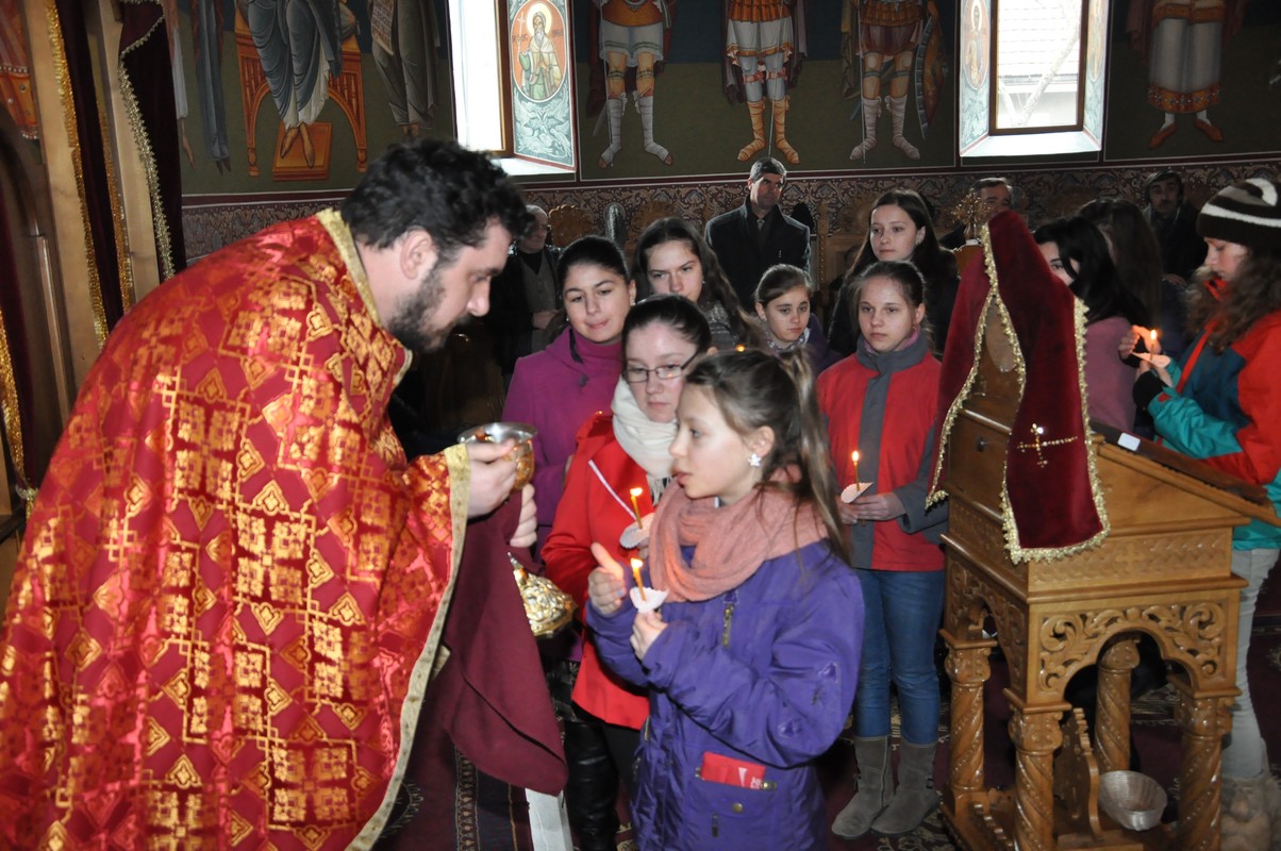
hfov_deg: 53.2
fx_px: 1280
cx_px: 640
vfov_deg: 36.8
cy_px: 426
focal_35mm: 36
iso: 1600
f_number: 4.5
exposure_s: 1/80
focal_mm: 24
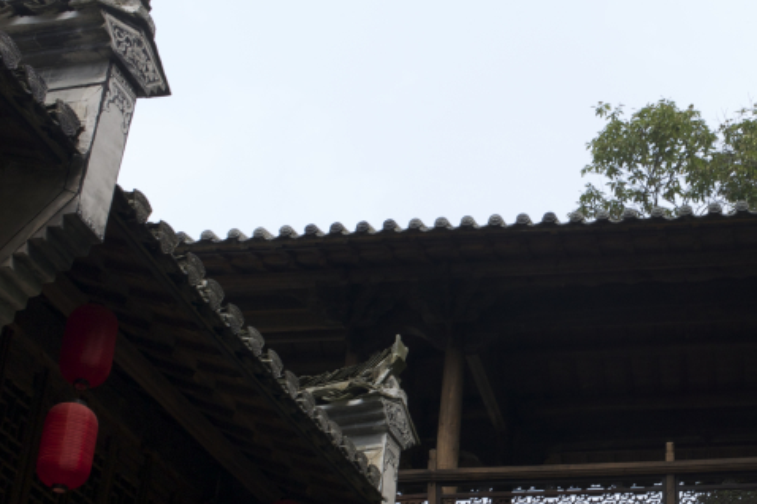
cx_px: 681
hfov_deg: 26.1
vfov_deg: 18.0
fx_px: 1576
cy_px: 418
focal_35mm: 75
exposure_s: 1/45
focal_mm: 35
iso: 160
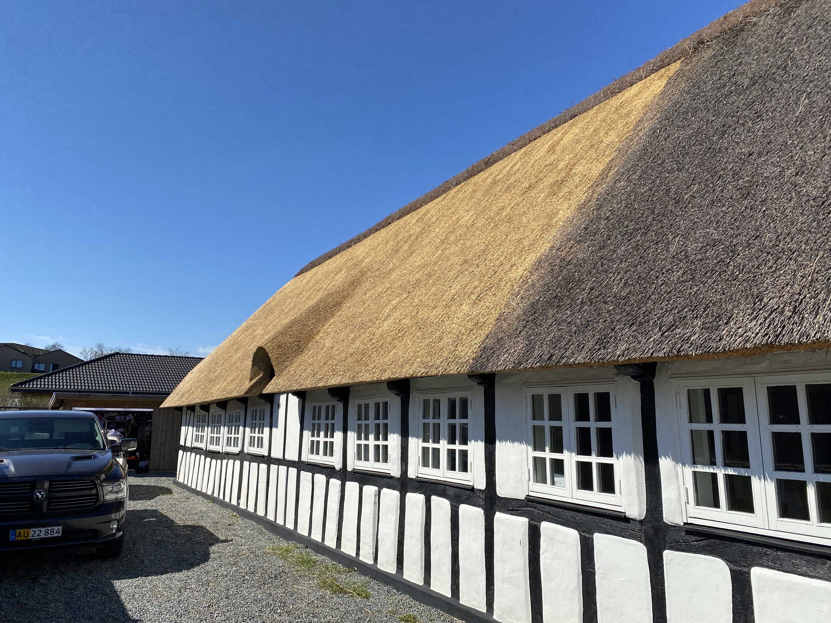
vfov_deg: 53.1
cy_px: 312
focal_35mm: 26
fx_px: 624
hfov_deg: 67.3
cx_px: 416
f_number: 1.8
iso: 32
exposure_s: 1/3846
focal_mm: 4.25
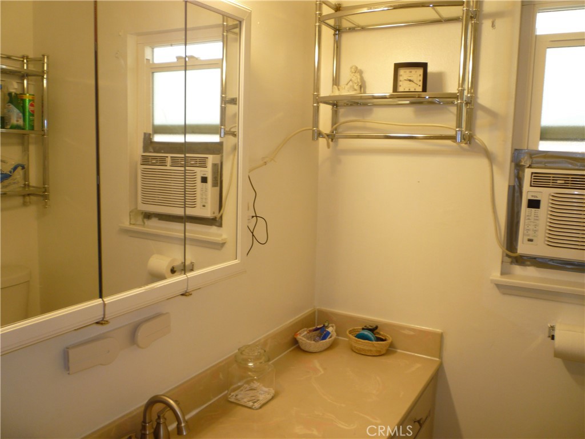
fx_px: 490
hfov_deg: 61.7
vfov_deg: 48.2
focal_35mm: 29
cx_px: 292
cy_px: 220
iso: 100
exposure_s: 1/30
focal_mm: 5.2
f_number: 3.3
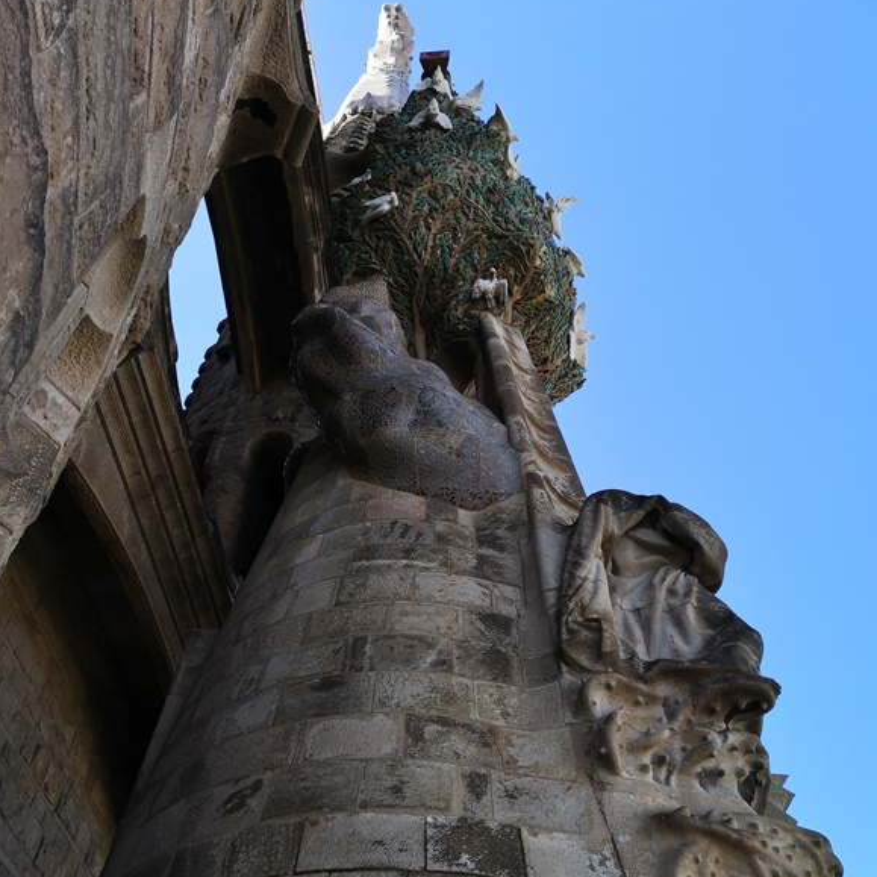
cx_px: 426
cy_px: 586
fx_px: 946
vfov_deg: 48.9
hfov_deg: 49.7
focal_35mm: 33
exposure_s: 1/1112
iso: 50
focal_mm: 3.95
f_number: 1.8
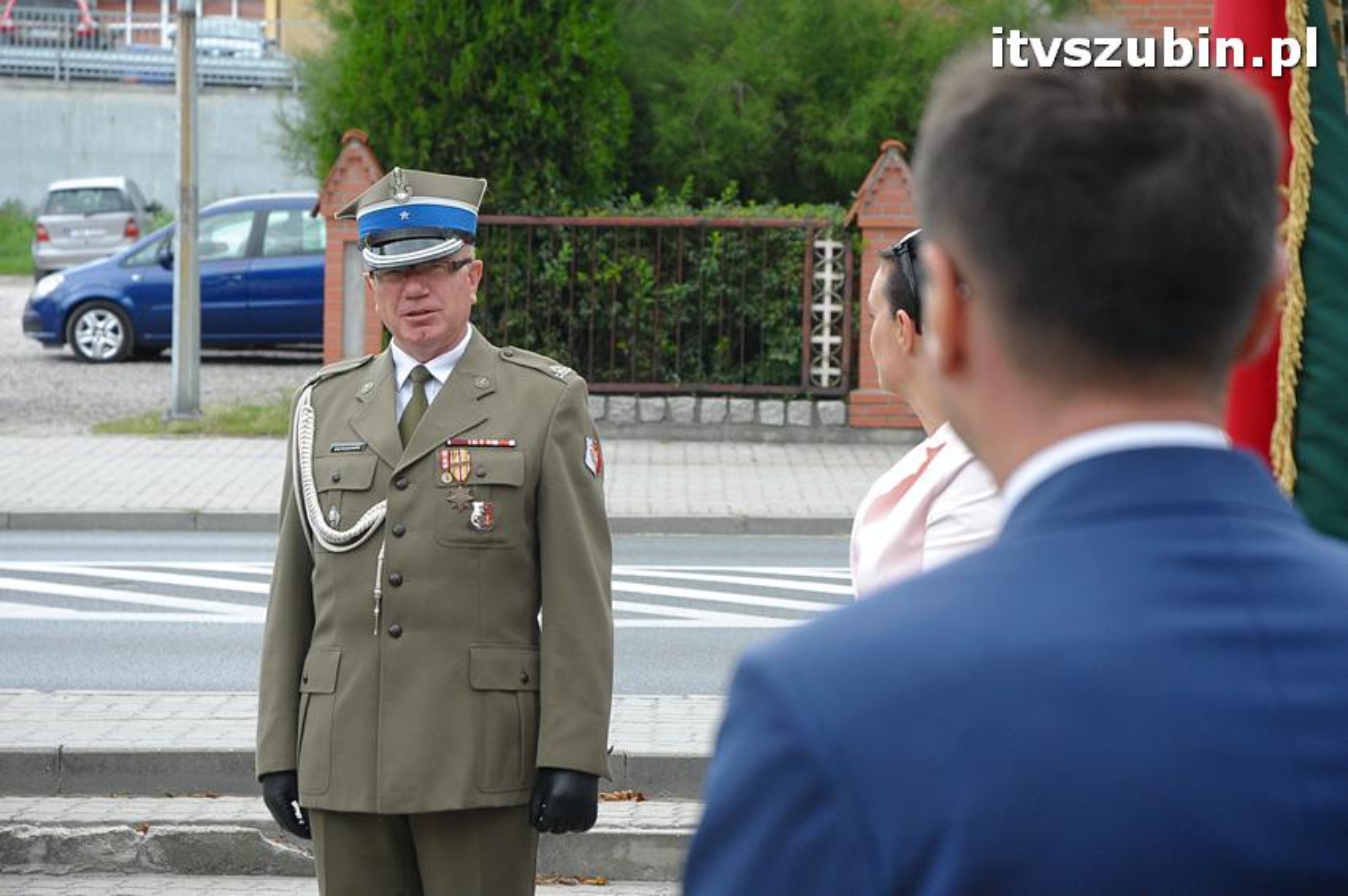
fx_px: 3928
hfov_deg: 19.5
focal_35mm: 105
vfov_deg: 13.0
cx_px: 674
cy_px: 448
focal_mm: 70
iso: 800
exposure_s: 1/640
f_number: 6.3
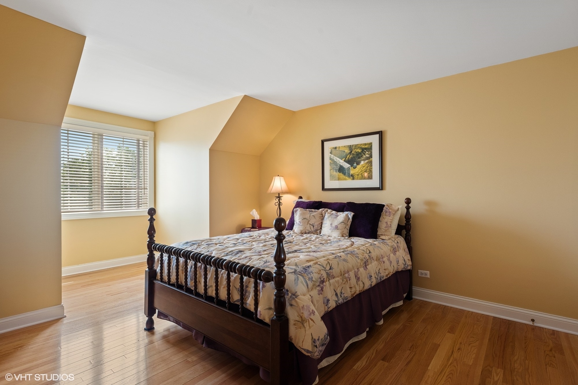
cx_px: 289
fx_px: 273
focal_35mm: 17
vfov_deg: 70.5
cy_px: 192
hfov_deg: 93.3
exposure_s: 1/10
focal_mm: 17
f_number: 8
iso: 400
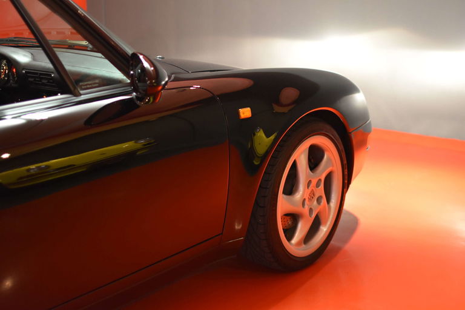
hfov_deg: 37.9
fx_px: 678
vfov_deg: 25.8
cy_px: 155
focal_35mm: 52
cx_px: 232
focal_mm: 35
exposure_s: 1/60
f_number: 1.8
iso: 1800
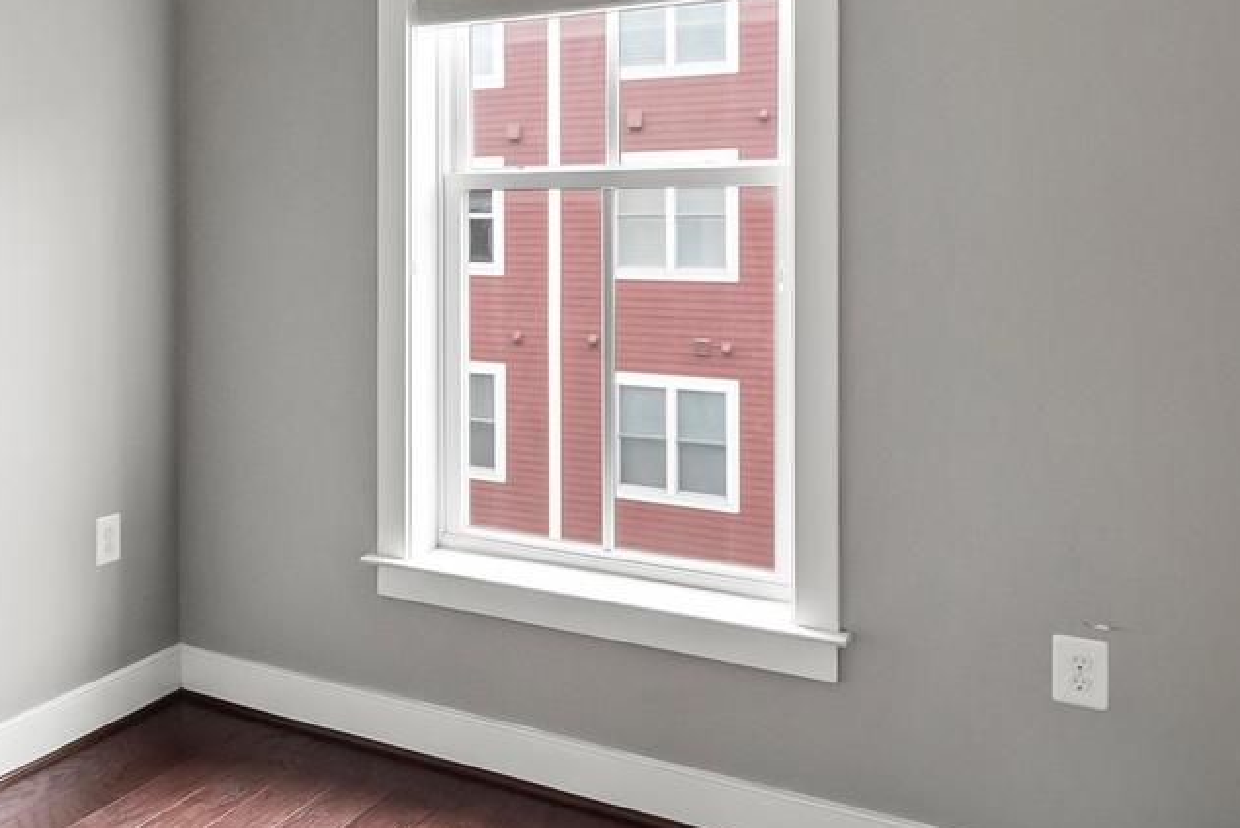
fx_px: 1172
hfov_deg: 53.6
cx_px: 330
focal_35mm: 34
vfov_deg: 37.7
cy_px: 182
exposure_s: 1/4
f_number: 7.1
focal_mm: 10
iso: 640
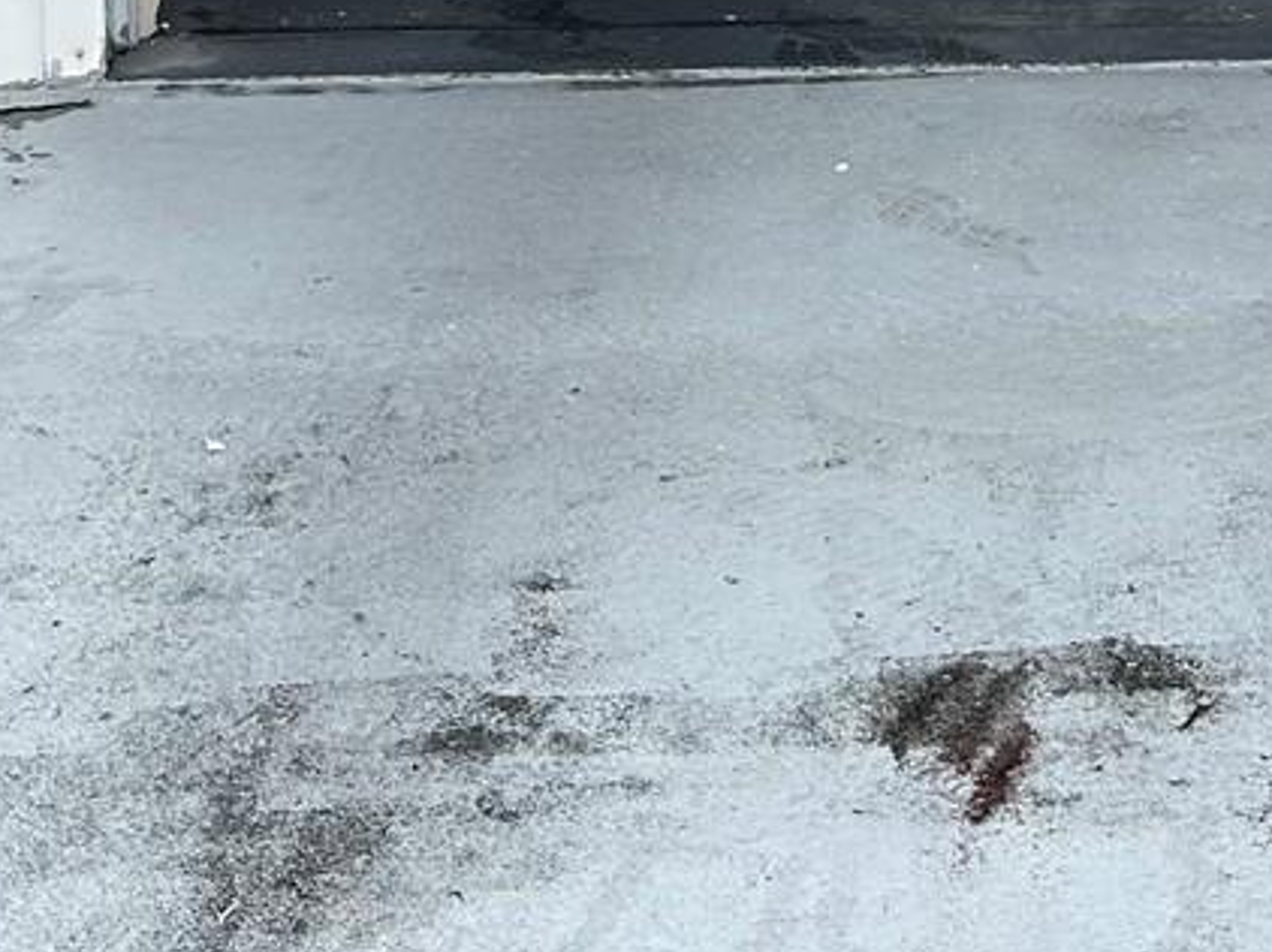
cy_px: -693
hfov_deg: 21.0
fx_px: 3342
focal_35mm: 91
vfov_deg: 14.5
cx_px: 1167
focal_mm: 6.86
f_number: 1.78
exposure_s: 1/1289
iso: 80
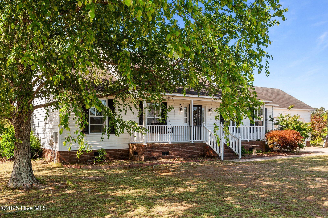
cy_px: 109
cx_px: 164
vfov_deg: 37.8
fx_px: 319
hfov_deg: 54.5
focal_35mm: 35
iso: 400
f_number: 9
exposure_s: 1/320
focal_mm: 35
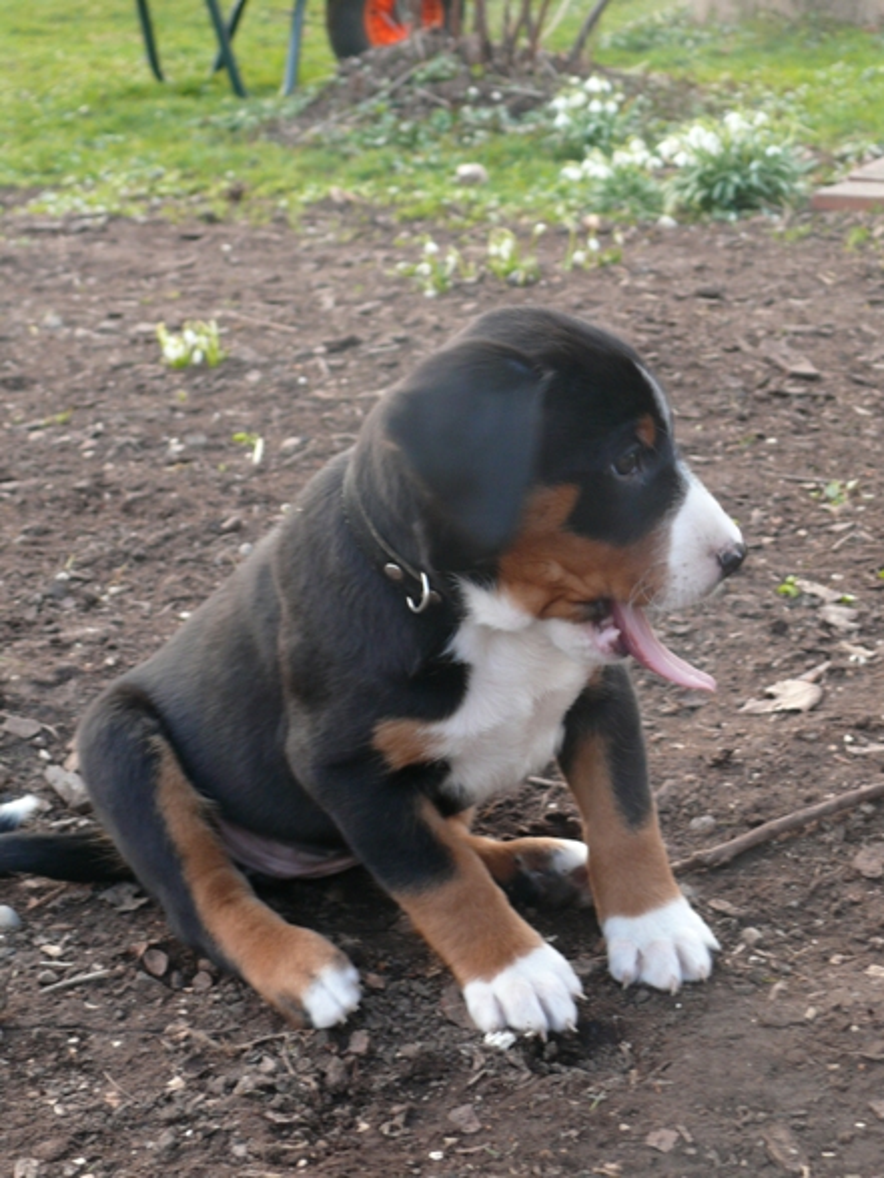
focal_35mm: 62
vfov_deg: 31.2
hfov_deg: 23.7
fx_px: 2111
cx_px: 442
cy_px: 589
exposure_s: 1/40
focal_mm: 12.2
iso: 100
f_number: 3.2
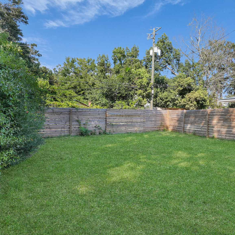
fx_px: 161
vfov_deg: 72.1
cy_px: 114
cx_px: 154
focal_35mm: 21
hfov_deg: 70.4
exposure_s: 1/125
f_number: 9
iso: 320
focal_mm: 16
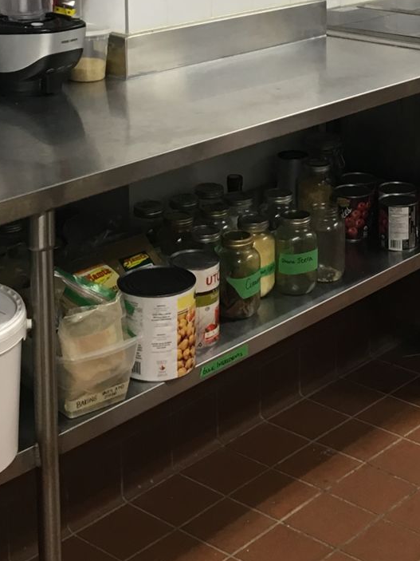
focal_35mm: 77
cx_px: 291
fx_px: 1246
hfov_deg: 19.1
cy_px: 33
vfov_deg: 24.5
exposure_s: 1/30
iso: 80
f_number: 2.2
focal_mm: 4.15
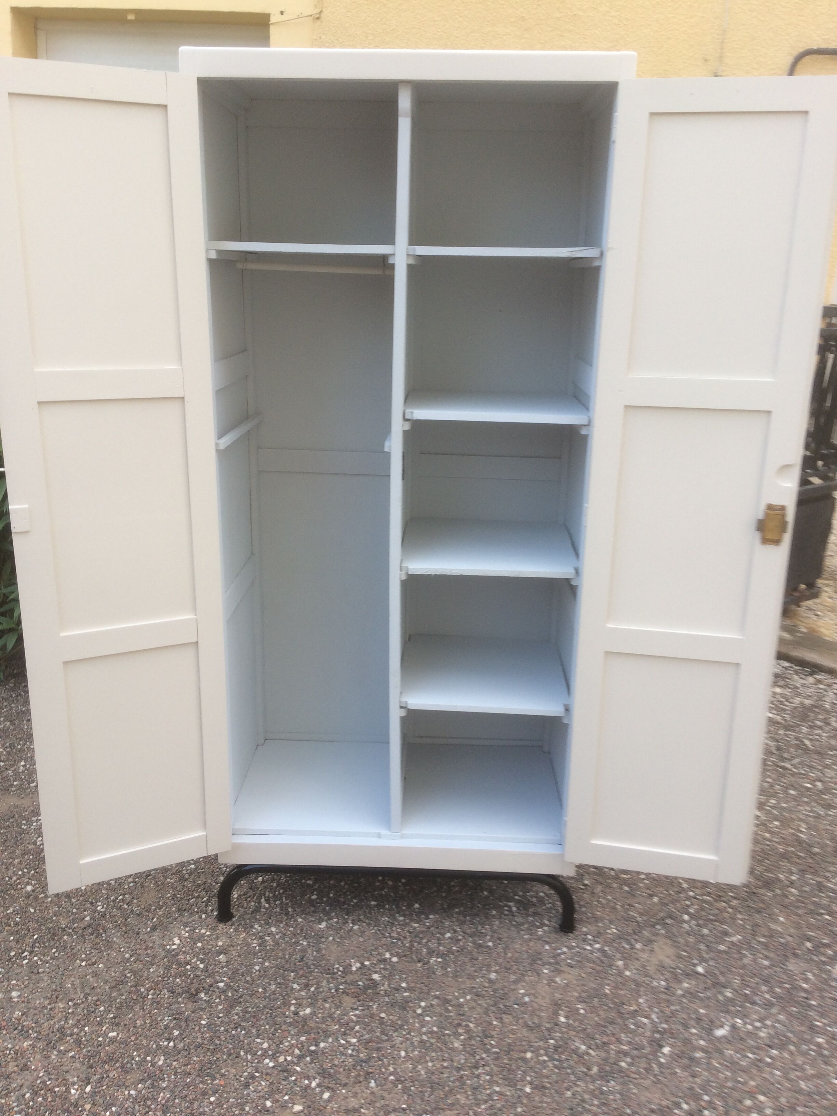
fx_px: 935
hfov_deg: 48.2
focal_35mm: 29
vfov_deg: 61.7
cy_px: 558
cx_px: 418
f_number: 2.2
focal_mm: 4.15
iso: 32
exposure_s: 1/100
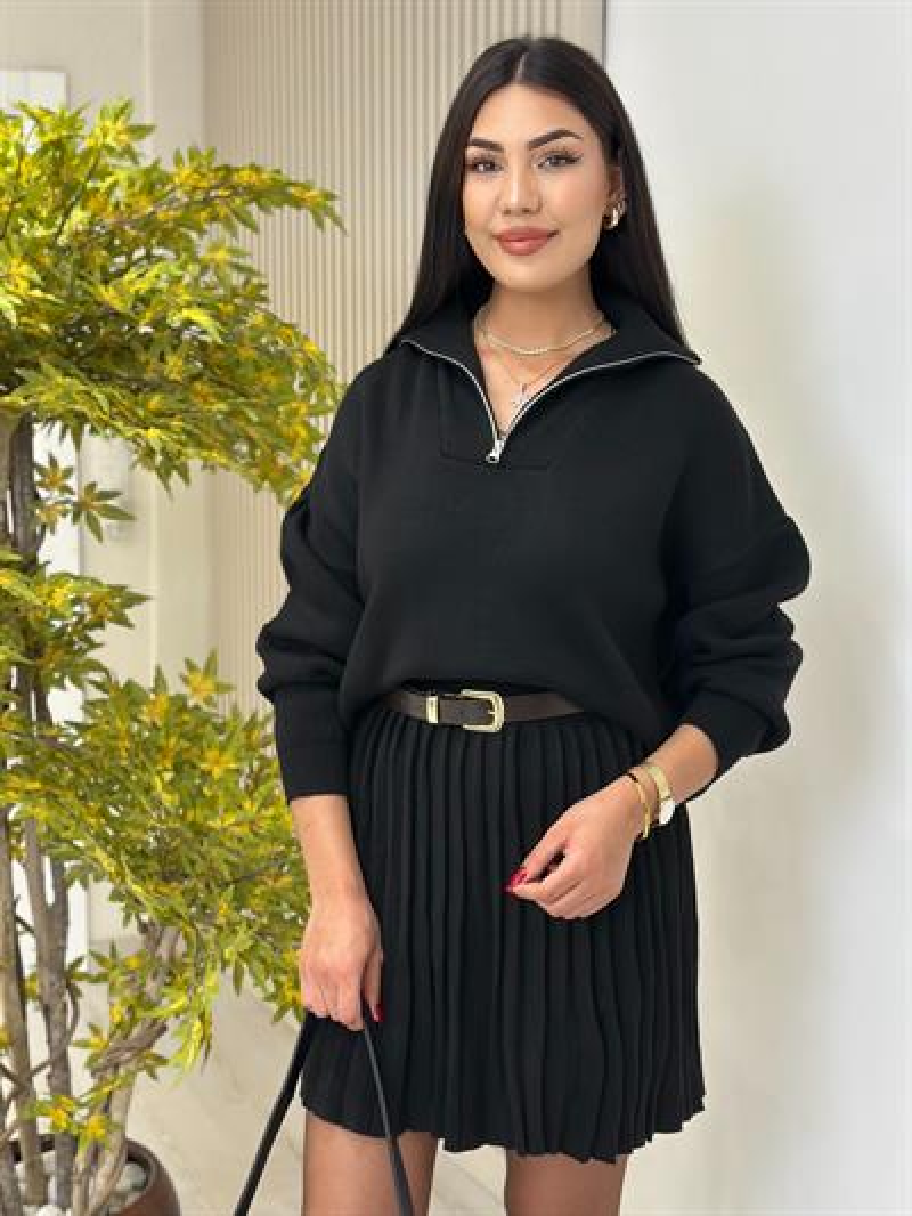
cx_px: 456
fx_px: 1685
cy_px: 608
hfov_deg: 30.3
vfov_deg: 39.6
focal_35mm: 48
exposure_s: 1/100
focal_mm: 6.86
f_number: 1.78
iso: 80
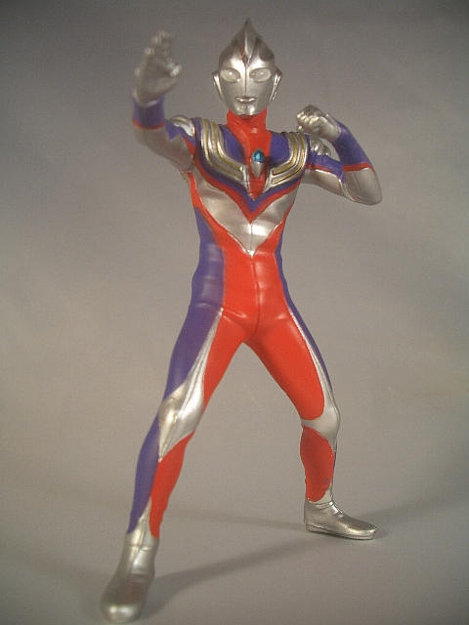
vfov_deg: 52.6
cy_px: 312
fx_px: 632
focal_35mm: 35
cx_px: 234
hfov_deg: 40.7
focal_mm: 5.8
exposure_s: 1/100
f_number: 2.6
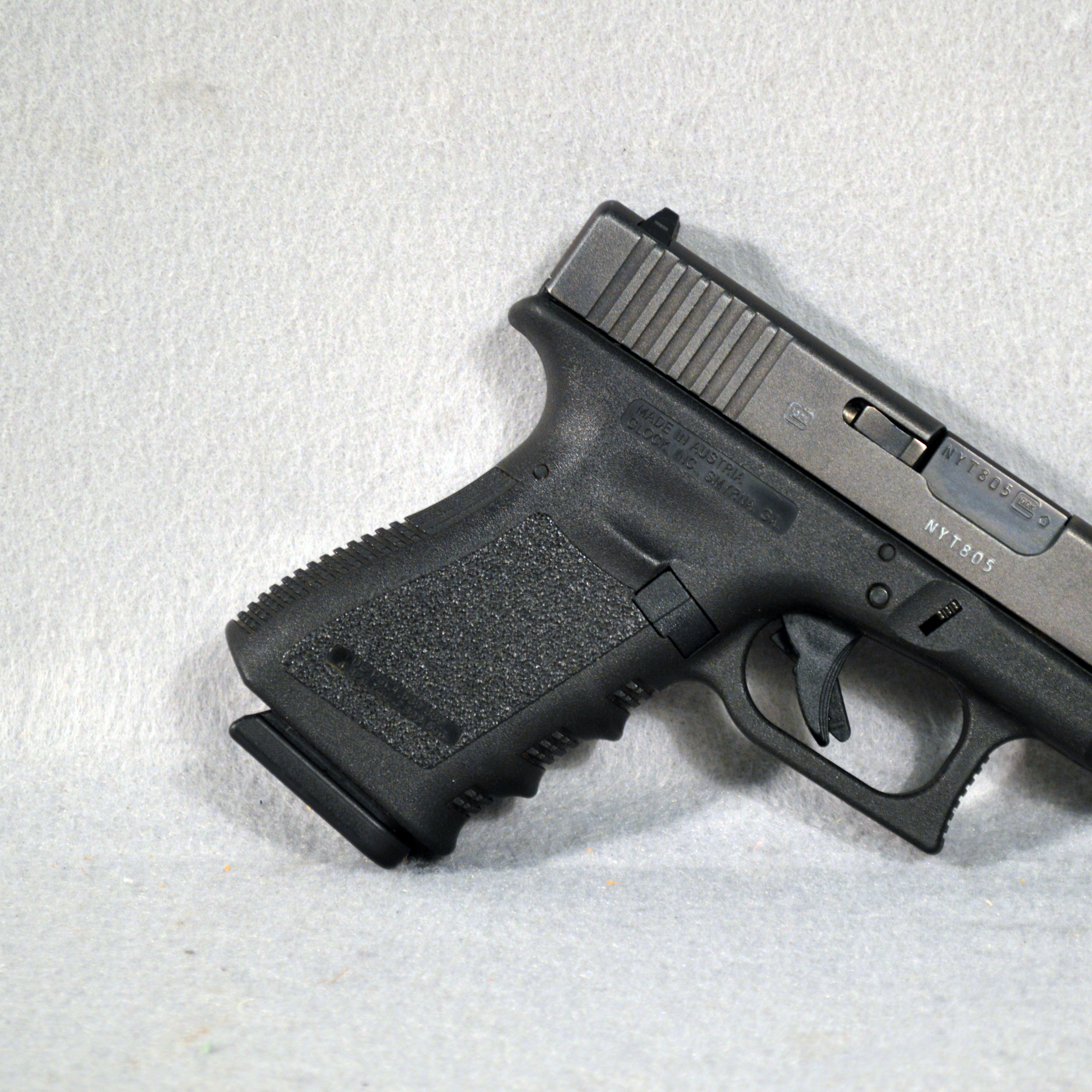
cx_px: 713
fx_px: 3770
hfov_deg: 16.4
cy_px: 547
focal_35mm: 106
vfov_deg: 16.5
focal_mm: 55
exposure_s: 1/25
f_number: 5.6
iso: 400
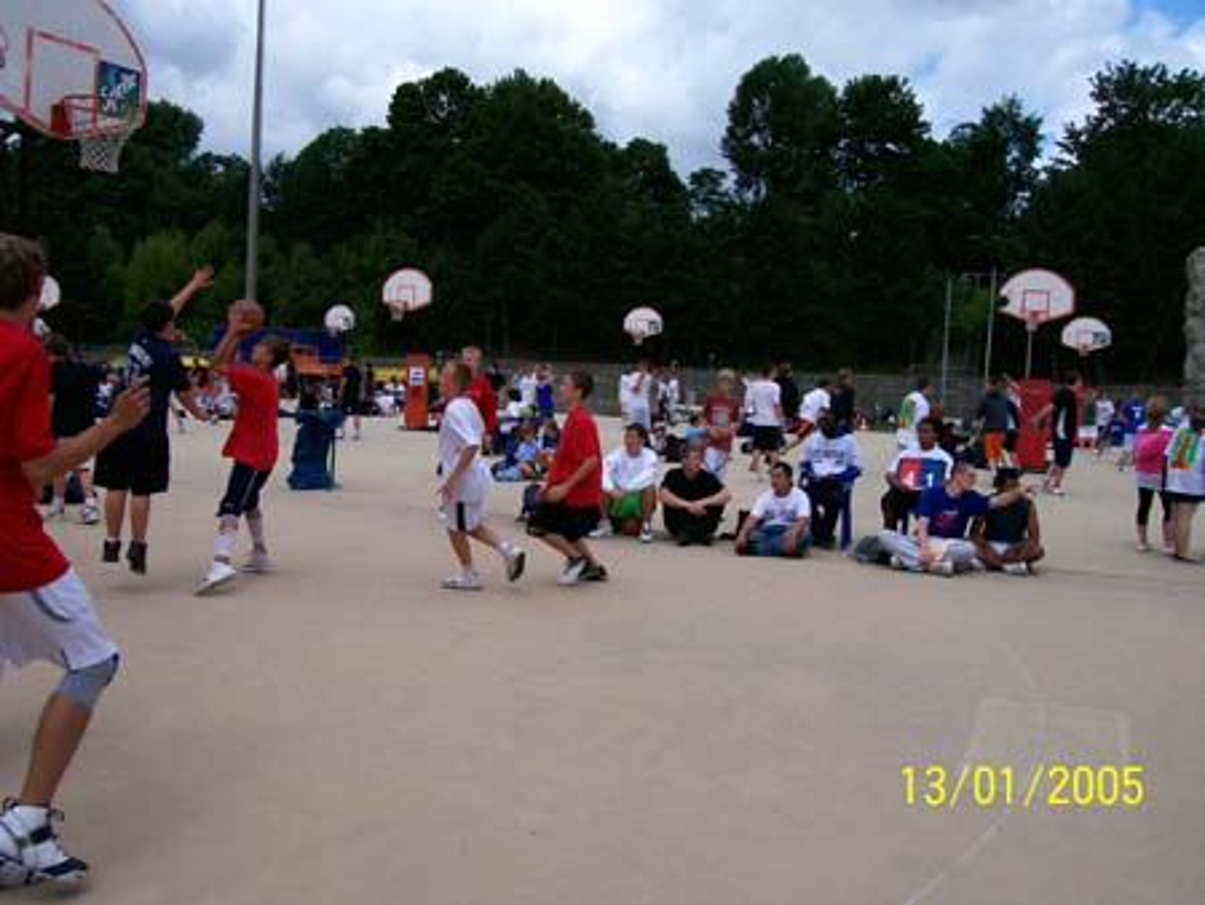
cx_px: 602
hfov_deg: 53.9
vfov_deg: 41.8
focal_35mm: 34
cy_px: 452
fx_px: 1184
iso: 80
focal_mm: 5.6
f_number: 5.1
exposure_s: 1/575
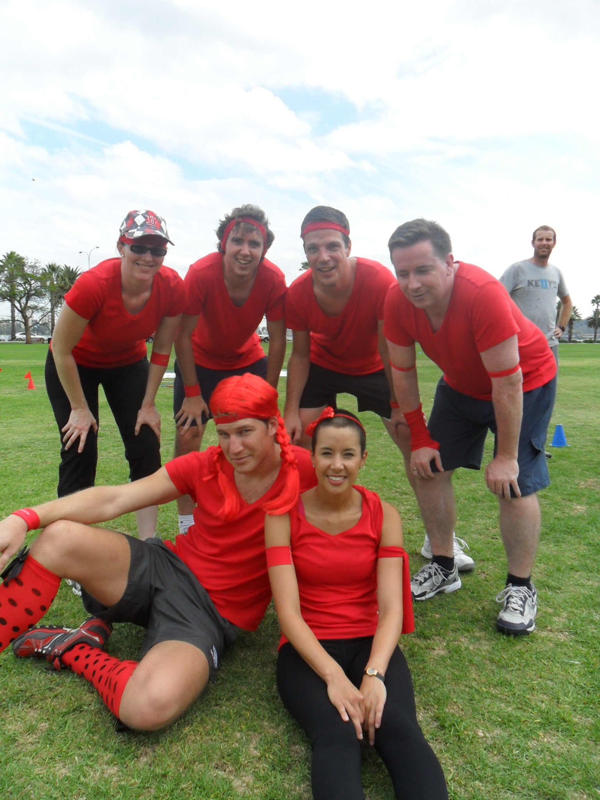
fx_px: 624
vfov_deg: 65.3
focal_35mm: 27
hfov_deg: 51.4
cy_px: 400
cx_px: 300
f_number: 3.5
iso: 100
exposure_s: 1/750
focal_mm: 4.9
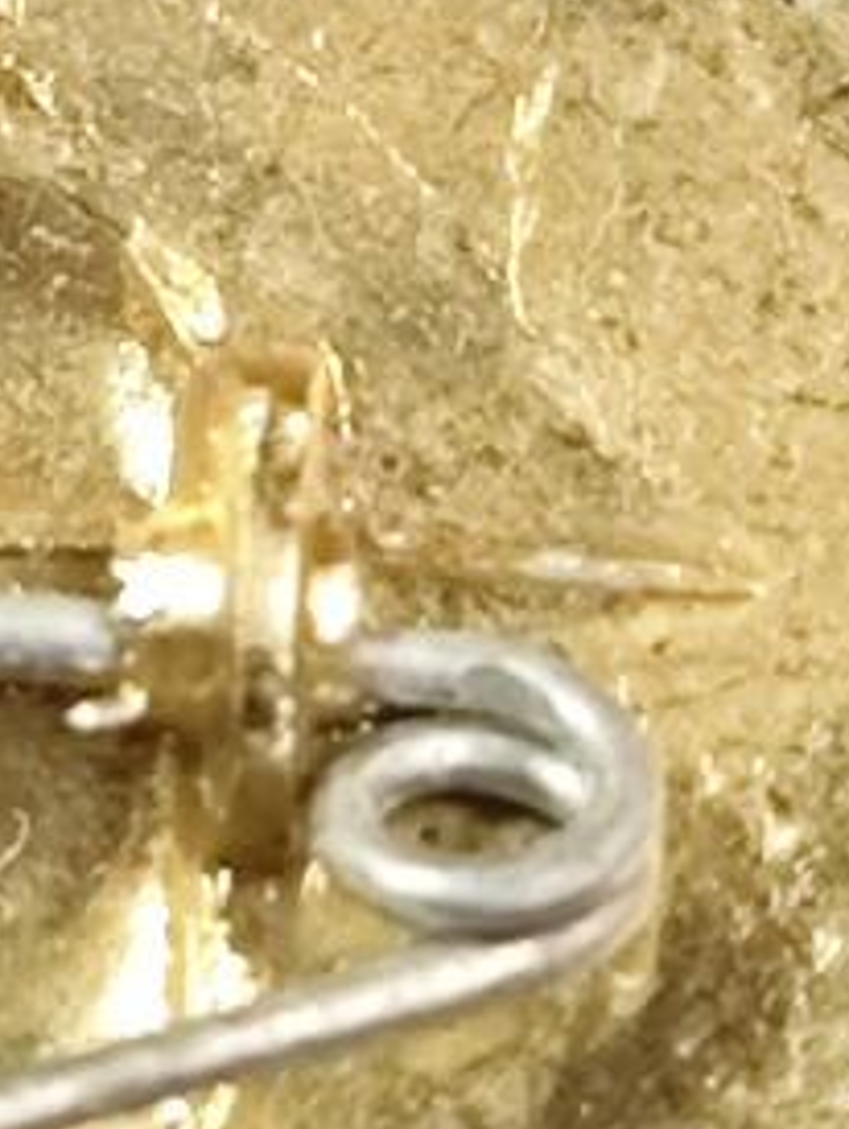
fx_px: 5355
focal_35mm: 164
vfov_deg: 12.0
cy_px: 264
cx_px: -29
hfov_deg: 9.0
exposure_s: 1/50
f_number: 1.79
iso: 191
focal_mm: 4.71
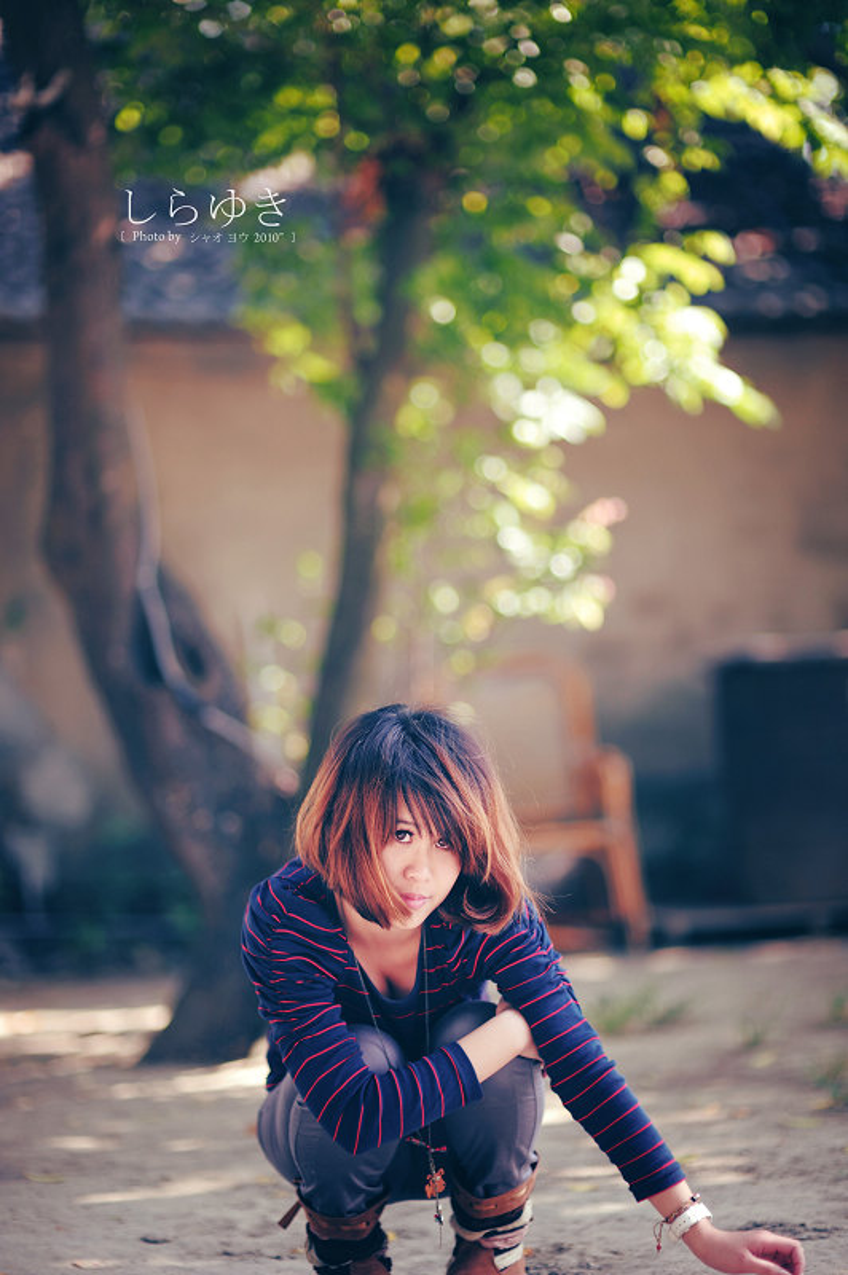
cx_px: 424
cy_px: 638
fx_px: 3008
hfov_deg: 16.0
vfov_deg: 23.9
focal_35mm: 85
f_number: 1.4
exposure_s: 1/640
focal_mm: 85
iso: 200
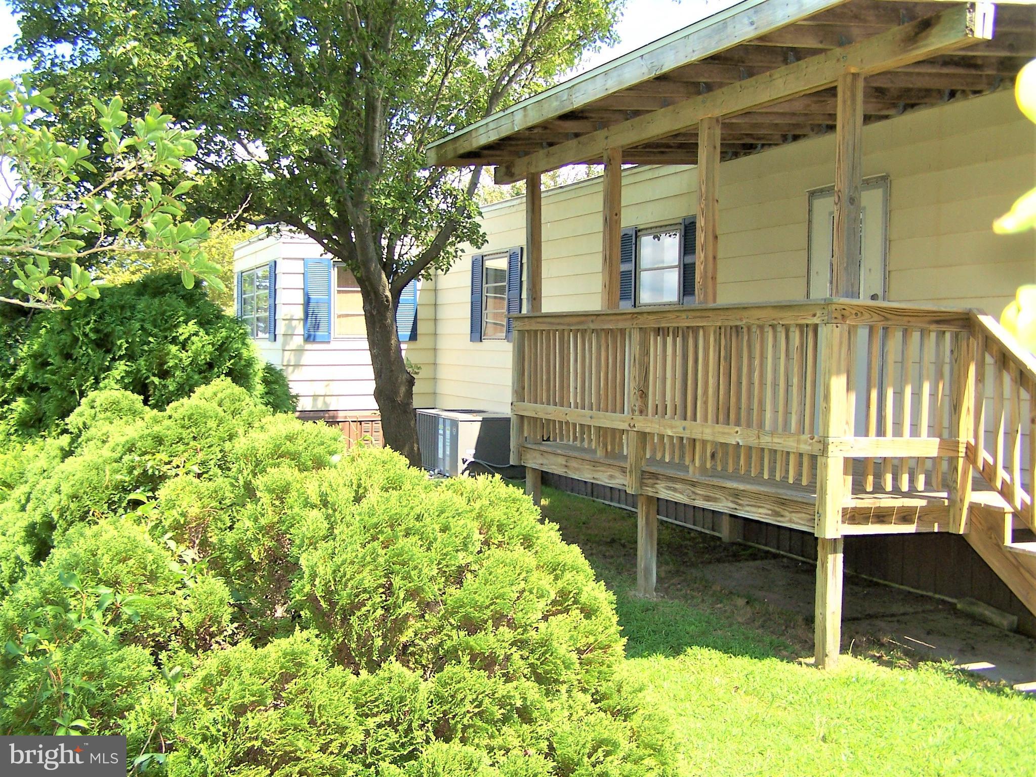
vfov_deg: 37.7
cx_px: 518
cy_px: 388
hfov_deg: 49.0
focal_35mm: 38
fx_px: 1137
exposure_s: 1/350
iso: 80
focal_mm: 6.3
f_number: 2.8
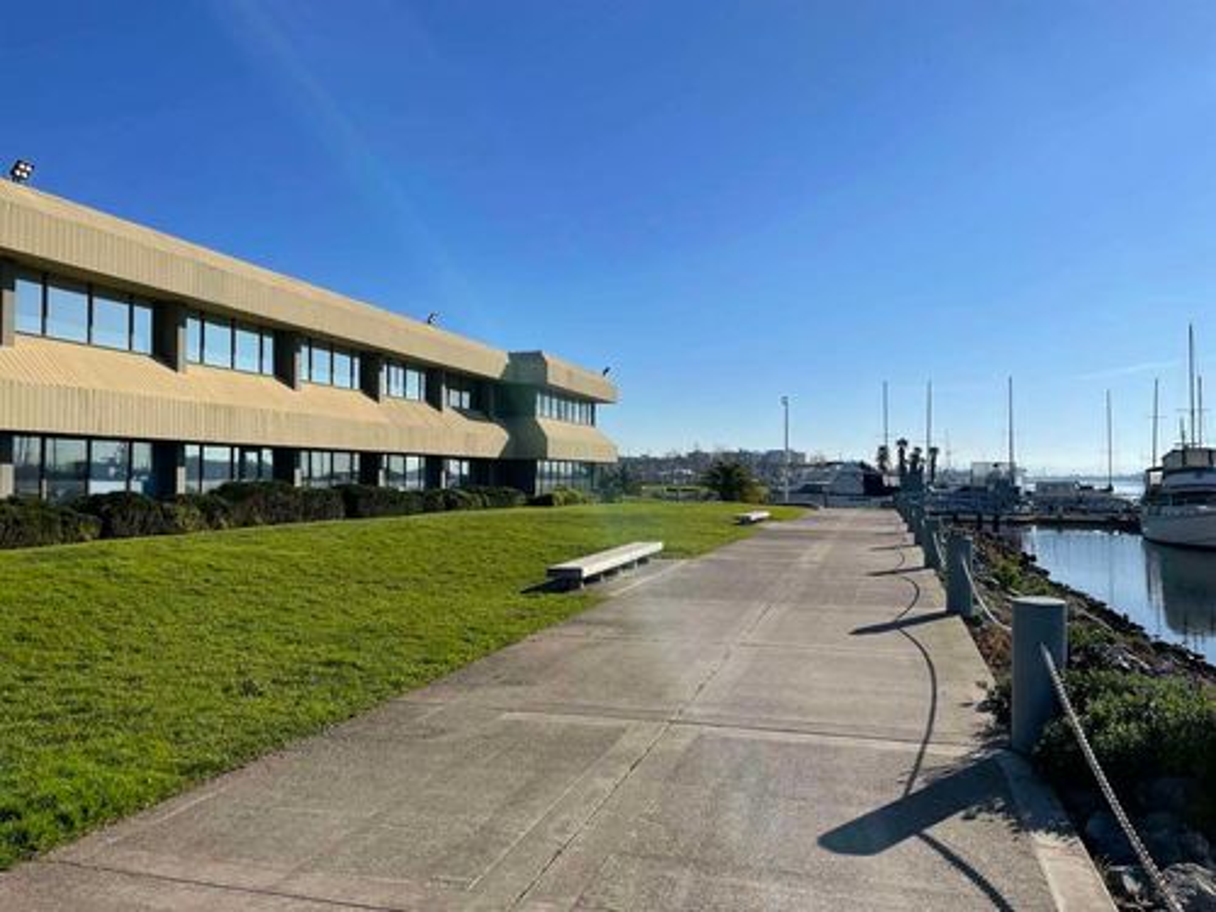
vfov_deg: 53.1
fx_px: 913
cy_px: 456
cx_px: 608
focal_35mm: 26
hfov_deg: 67.3
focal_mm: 4.2
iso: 32
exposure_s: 1/5814
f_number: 1.6
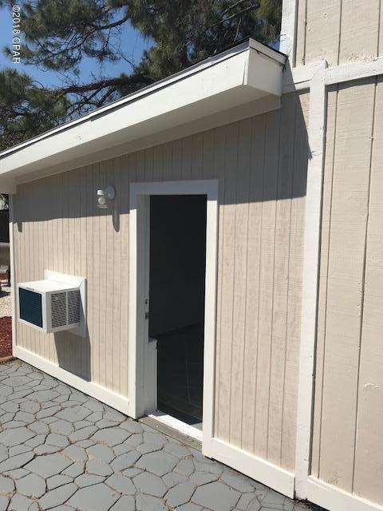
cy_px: 256
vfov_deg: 63.4
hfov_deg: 49.7
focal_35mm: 28
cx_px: 192
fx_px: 413
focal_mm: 3.99
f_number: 1.8
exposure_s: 1/5650
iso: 25
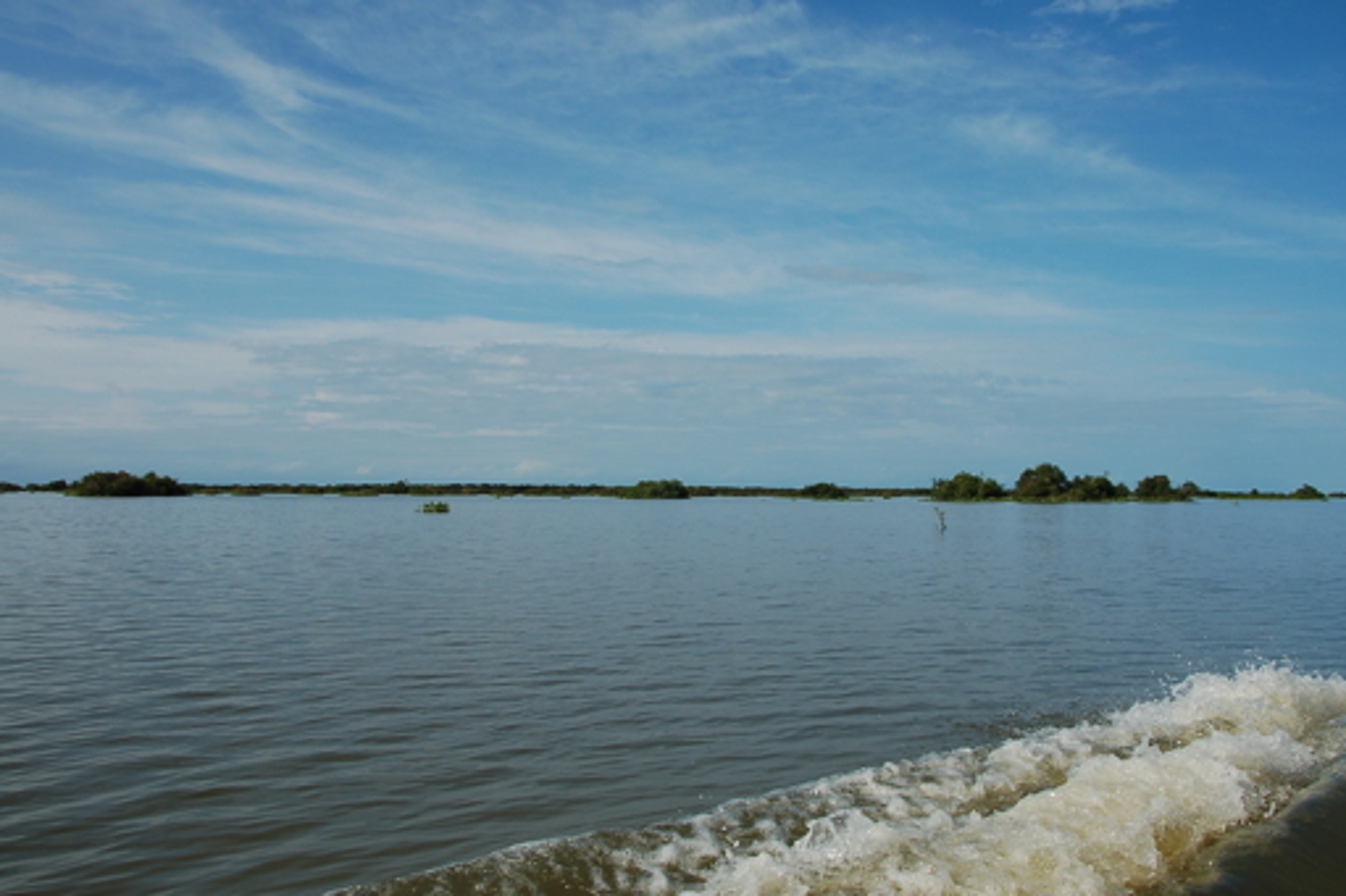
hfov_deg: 63.7
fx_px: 1084
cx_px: 668
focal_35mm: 29
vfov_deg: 44.9
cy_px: 444
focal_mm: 18
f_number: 8
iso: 200
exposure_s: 1/800
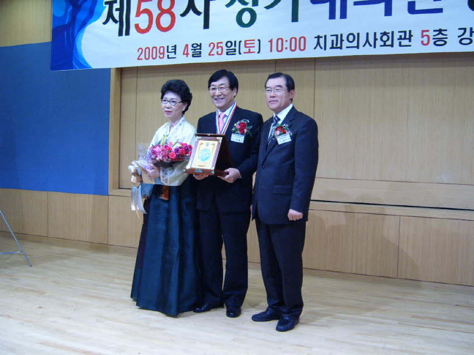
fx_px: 507
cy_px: 178
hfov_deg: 50.1
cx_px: 237
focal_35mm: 37
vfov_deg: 38.7
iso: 141
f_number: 2.9
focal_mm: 6.2
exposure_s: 1/30
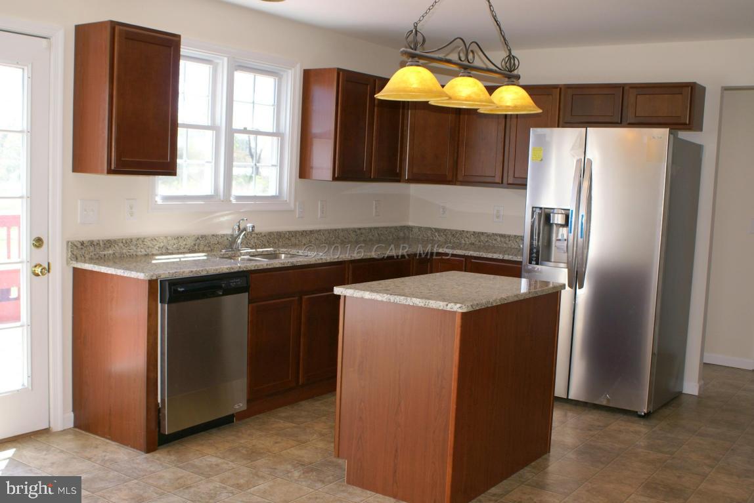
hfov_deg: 49.5
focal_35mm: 39
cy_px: 252
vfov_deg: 34.3
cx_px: 377
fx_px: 817
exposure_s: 1/60
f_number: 5.6
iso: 160
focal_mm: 26
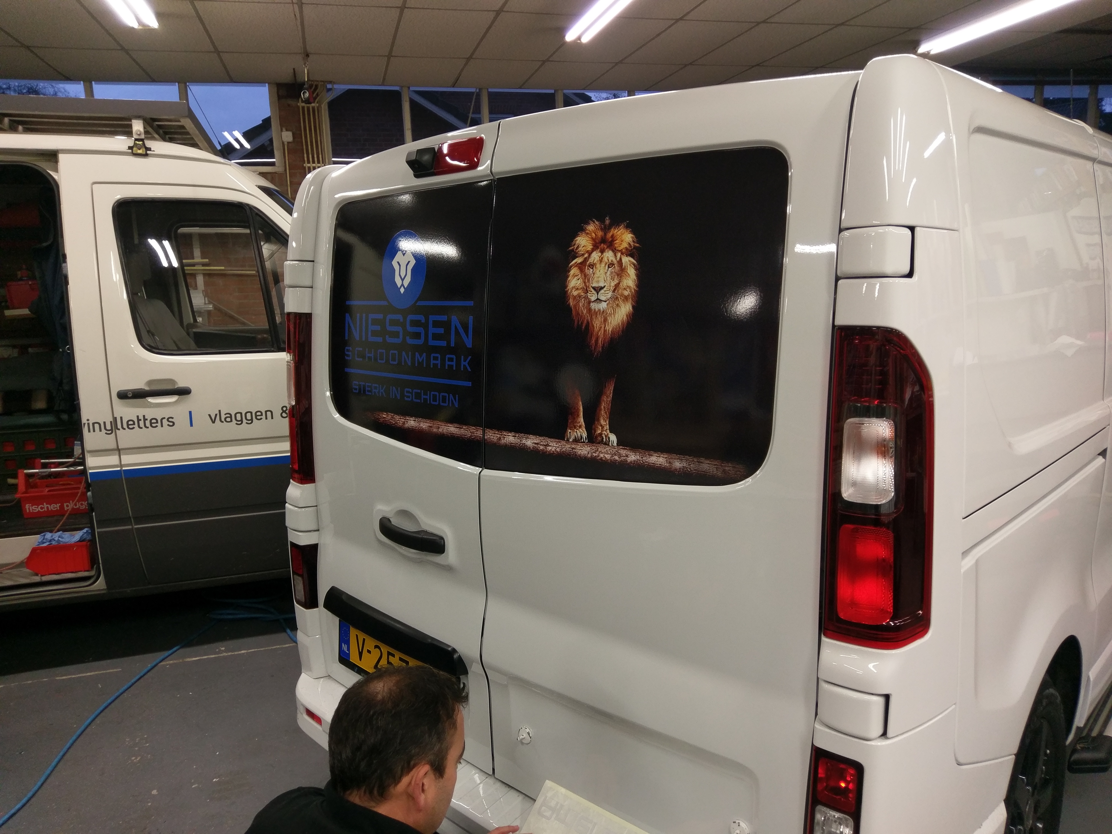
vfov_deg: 53.1
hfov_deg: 67.3
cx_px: 556
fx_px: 835
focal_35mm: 26
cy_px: 417
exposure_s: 1/33
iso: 200
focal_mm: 4.58
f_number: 1.8
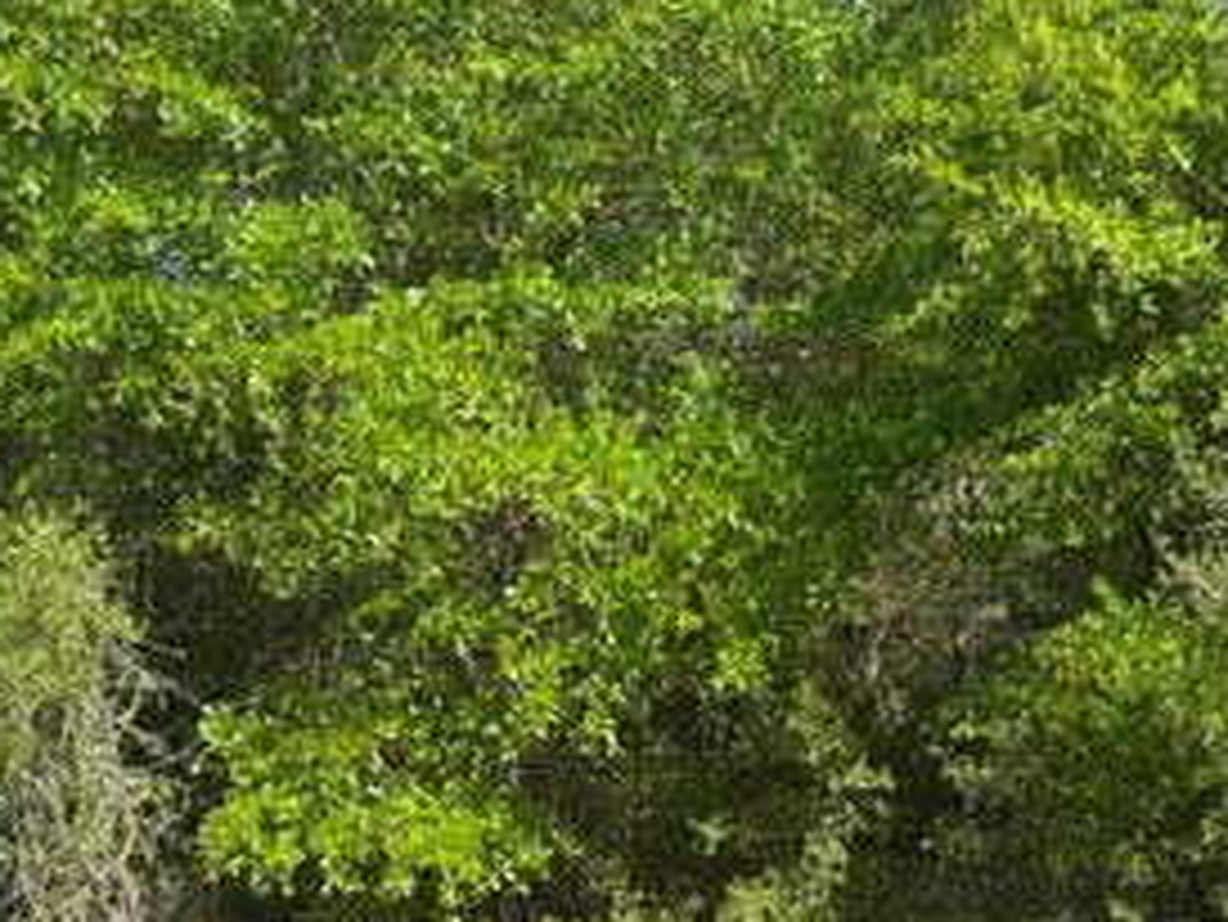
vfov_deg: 31.9
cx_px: 742
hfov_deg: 42.7
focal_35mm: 44
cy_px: 762
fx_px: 1562
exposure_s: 1/1721
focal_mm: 6.76
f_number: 1.78
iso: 80
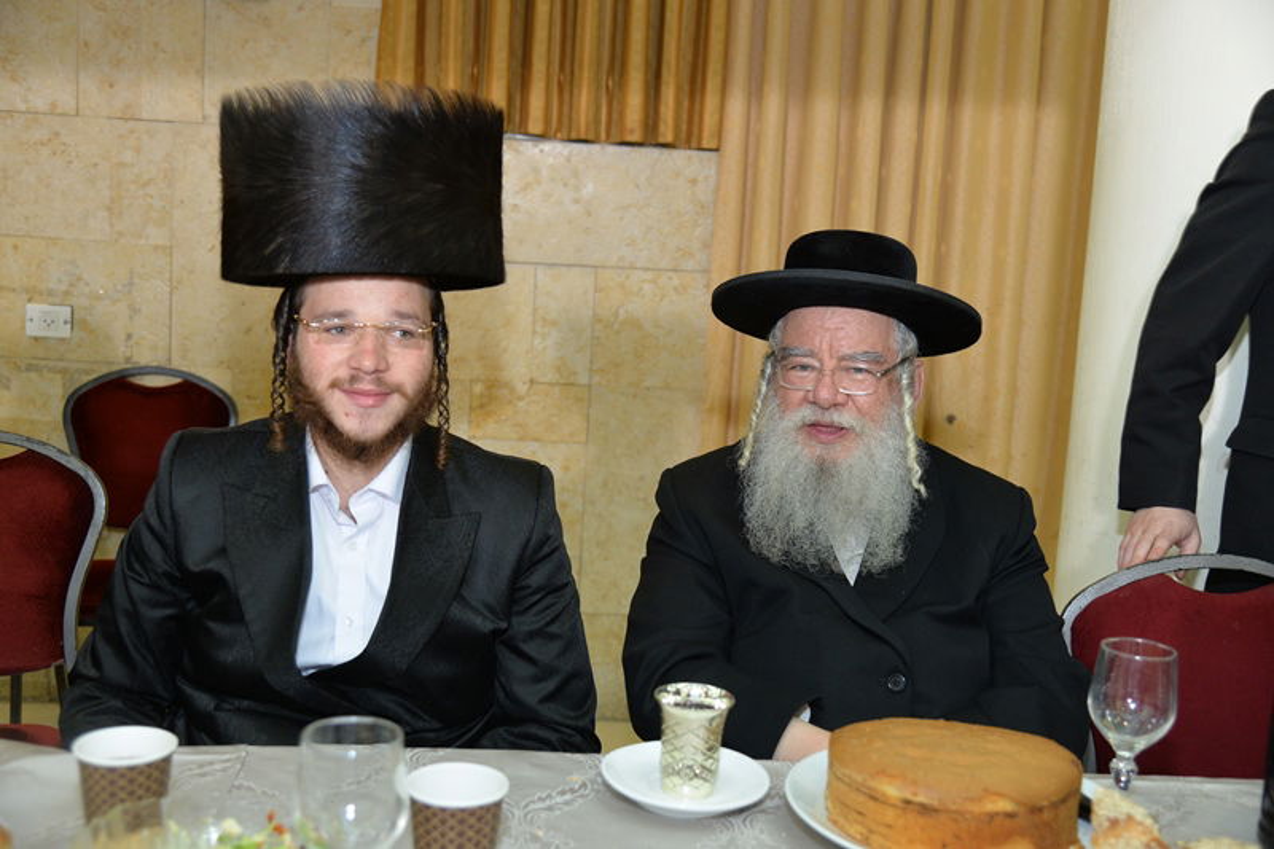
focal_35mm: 38
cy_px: 424
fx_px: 1344
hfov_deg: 50.7
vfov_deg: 35.0
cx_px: 637
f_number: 4
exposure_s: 1/160
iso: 1000
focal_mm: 38
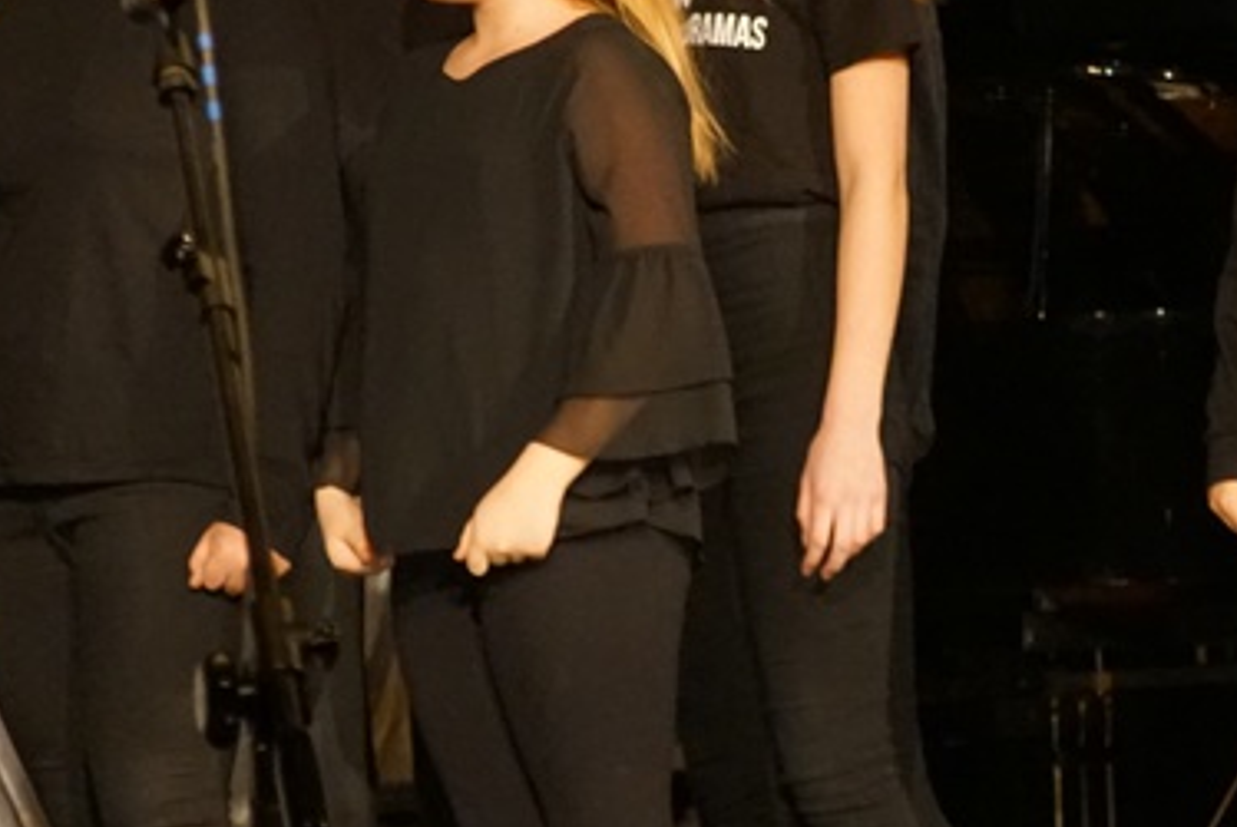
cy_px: 342
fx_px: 15165
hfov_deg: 4.7
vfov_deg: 3.1
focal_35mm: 441
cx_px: 665
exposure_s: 1/30
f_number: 5.6
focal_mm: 110
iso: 3200
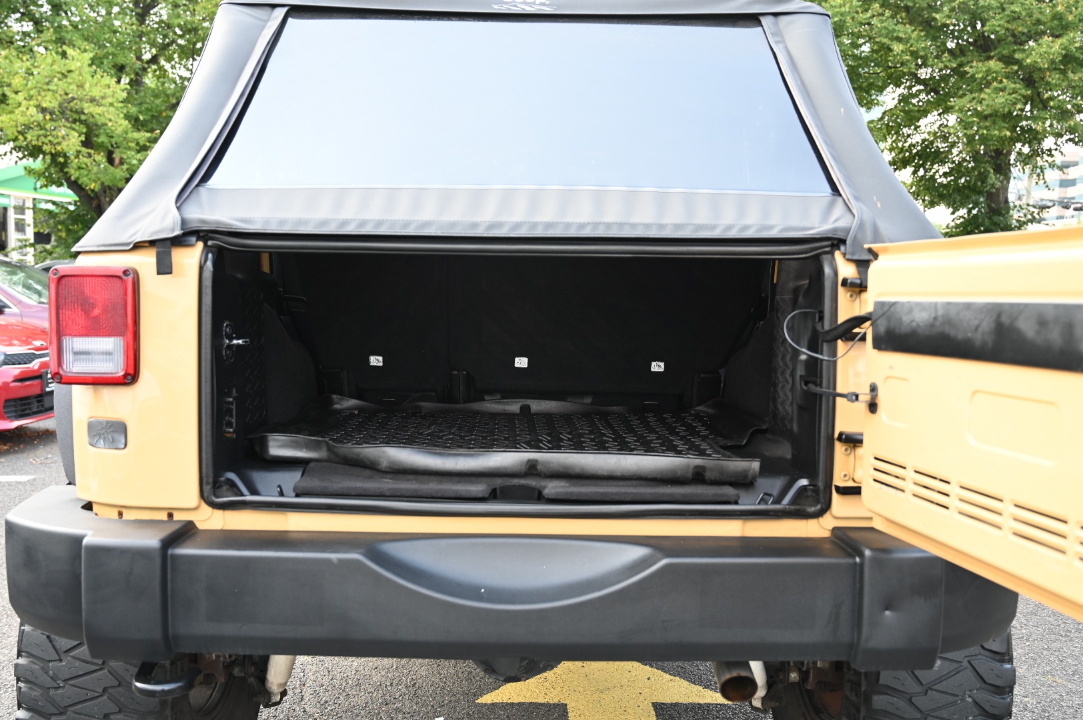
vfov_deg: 41.6
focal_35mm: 32
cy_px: 360
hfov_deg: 59.5
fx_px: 947
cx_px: 542
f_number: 4
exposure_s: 1/200
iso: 400
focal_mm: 31.5
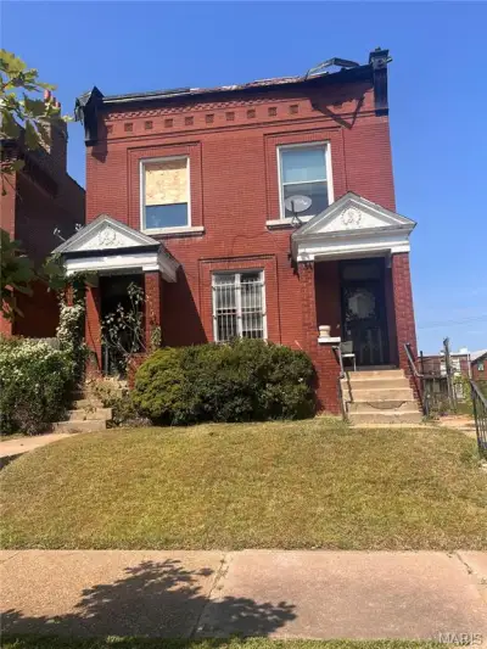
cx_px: 244
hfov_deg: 53.1
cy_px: 324
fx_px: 488
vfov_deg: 67.3
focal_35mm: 26
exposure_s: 1/3460
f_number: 1.5
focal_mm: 5.7
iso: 50
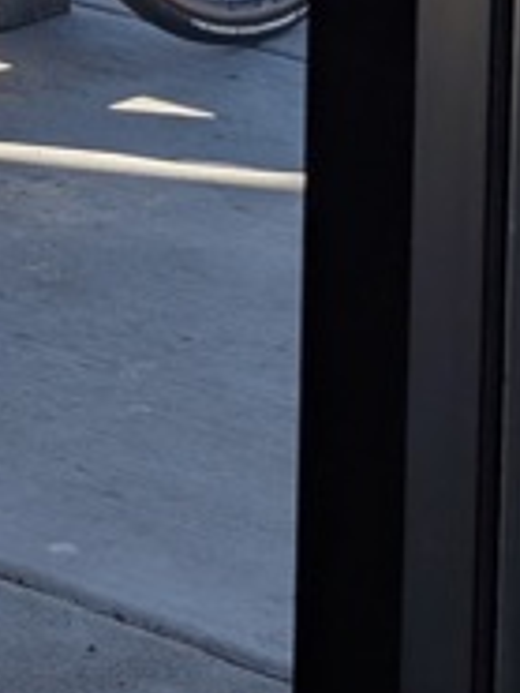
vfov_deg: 9.0
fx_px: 4221
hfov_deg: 6.9
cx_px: -258
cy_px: -515
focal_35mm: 211
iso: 21
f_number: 1.68
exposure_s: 1/709
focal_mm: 6.9
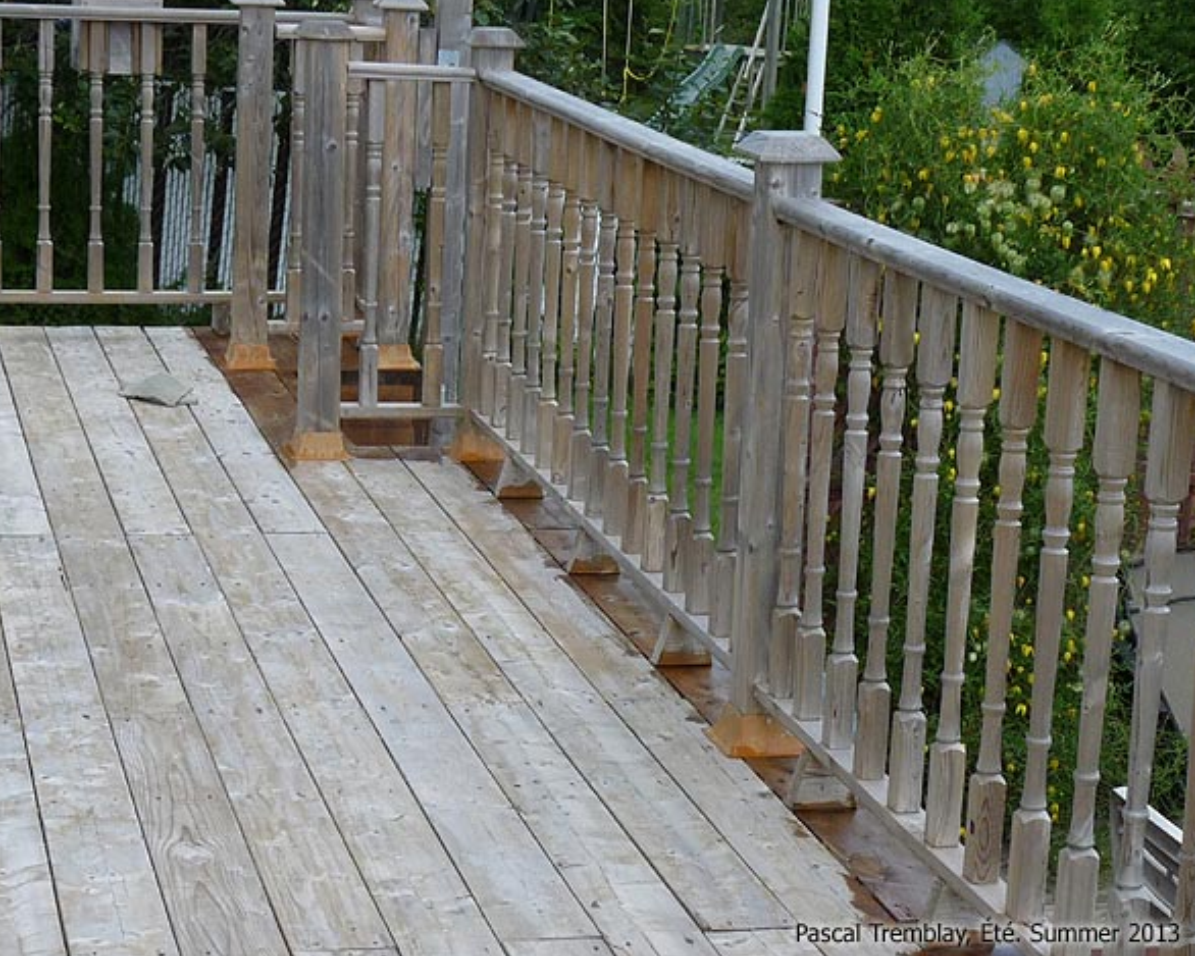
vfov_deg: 19.2
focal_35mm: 80
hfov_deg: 23.8
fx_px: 2830
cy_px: 475
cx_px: 569
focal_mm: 7.6
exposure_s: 1/250
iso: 100
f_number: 5.6
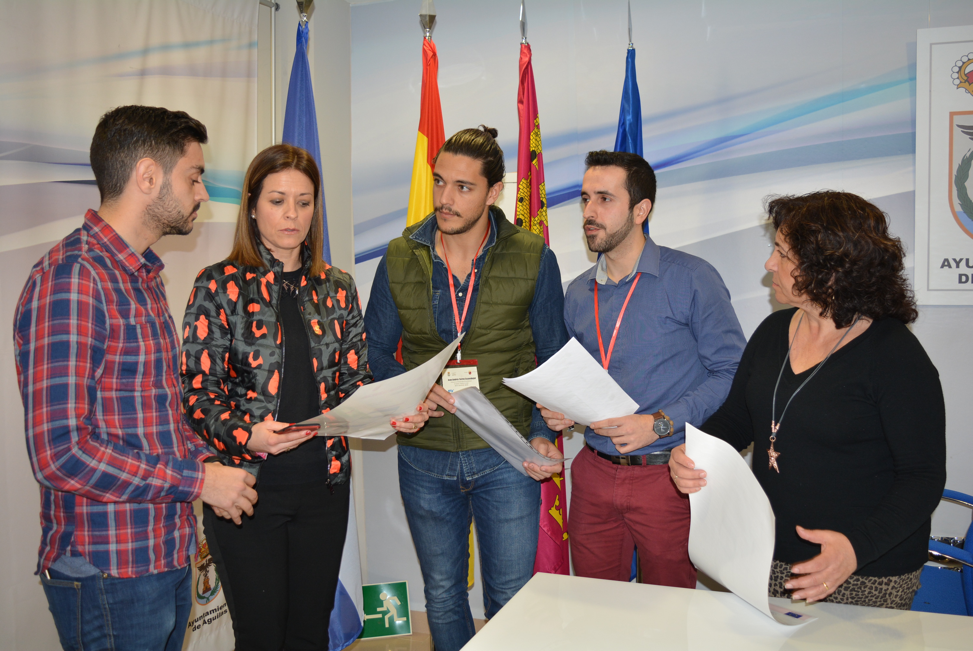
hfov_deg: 53.1
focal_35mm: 36
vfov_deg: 36.9
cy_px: 326
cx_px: 486
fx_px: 974
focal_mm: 24
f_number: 4
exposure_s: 1/60
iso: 400
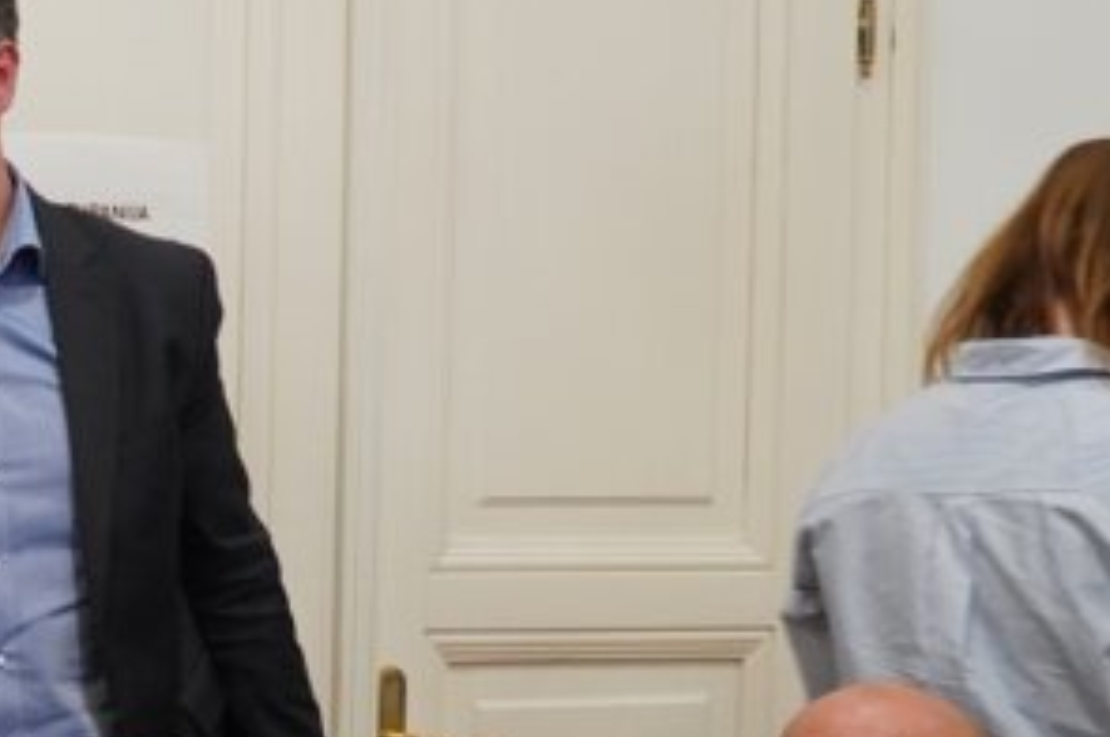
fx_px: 4497
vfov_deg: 9.3
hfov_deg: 12.9
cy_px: 660
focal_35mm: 146
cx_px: -805
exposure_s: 1/125
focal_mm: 28
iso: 1250
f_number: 2.8
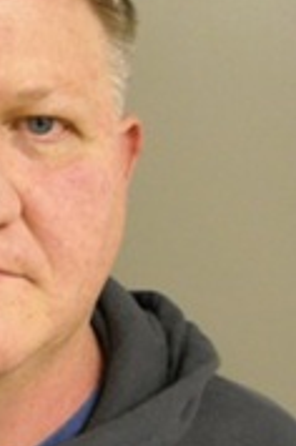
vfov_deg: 24.8
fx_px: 1015
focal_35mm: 82
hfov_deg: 15.8
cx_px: -83
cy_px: 215
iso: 400
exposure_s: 1/31
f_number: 2.8
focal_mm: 5.7
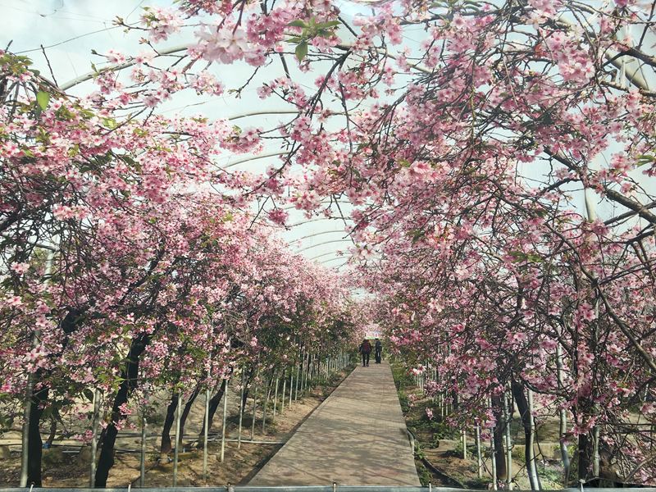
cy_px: 246
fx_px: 550
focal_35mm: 29
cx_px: 328
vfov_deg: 48.2
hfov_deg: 61.7
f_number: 2.2
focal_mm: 4.15
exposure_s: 1/180
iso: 25
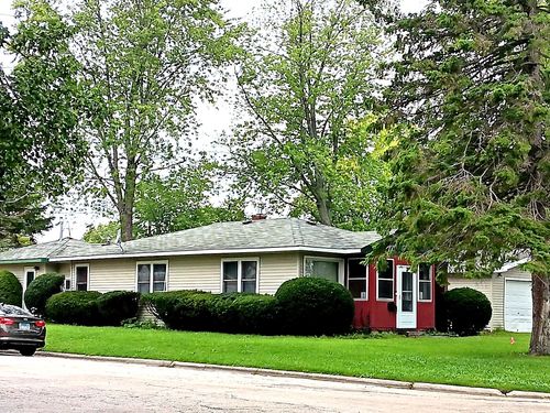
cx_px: 275
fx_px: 413
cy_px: 206
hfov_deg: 67.3
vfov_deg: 53.1
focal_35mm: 26
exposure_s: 1/24.4
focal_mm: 3.98
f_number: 1.8
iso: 80
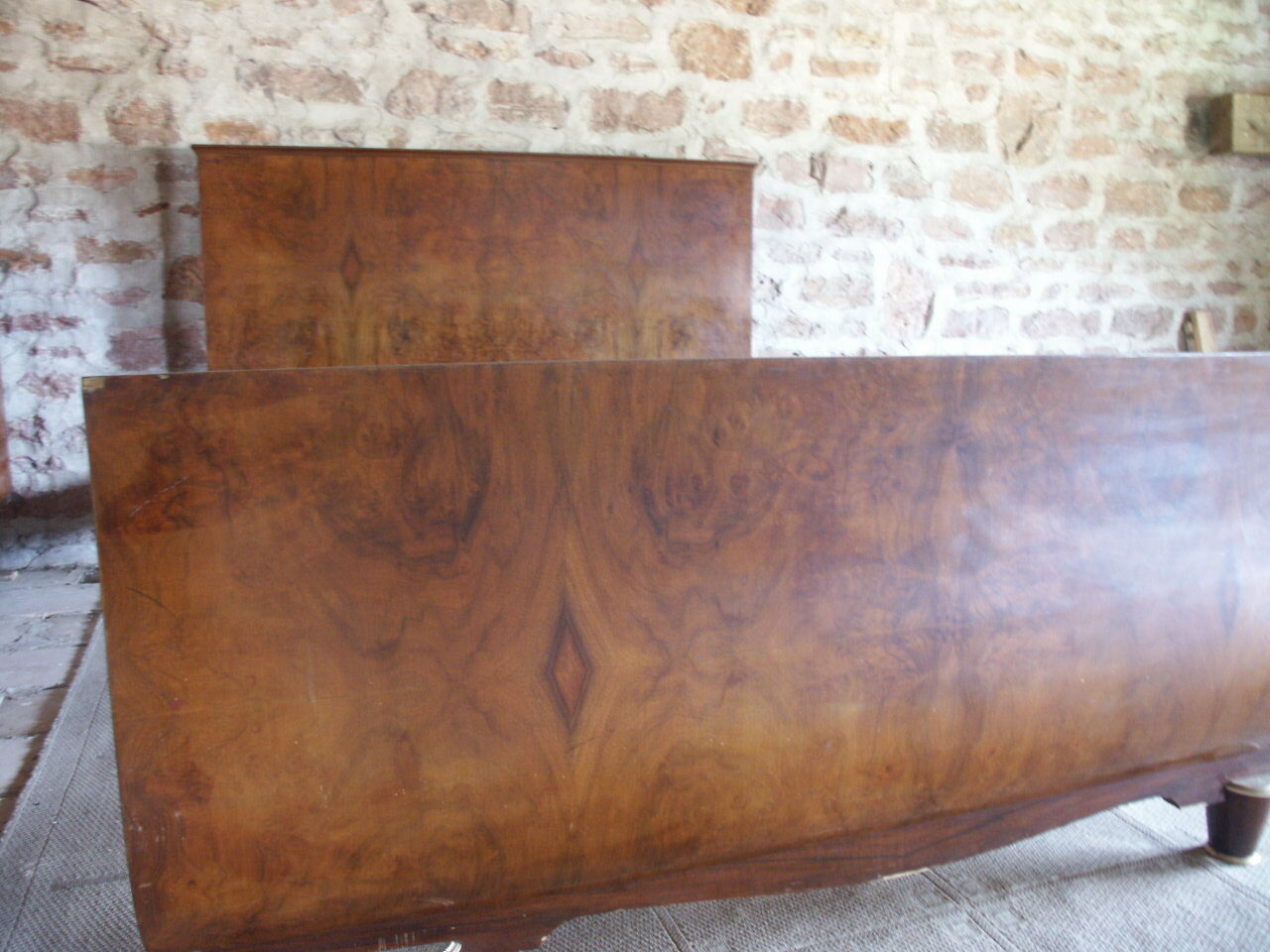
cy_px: 476
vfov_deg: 49.7
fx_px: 1027
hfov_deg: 63.4
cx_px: 635
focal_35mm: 28
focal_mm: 7.21
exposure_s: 1/4
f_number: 3.5
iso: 200
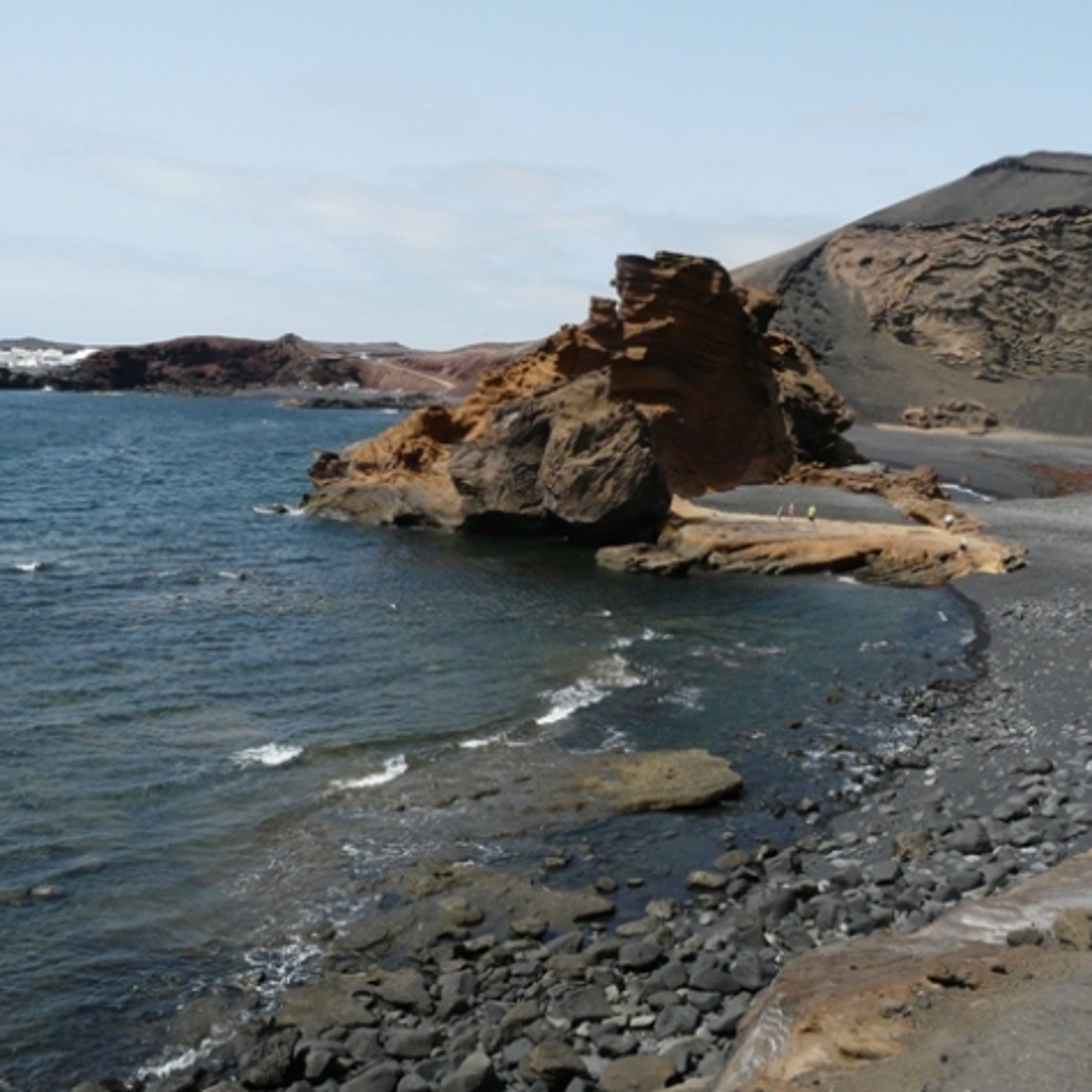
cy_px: 543
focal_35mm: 34
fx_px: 1213
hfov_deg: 48.2
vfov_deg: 48.5
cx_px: 654
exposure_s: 1/320
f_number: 5.6
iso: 100
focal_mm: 4.6
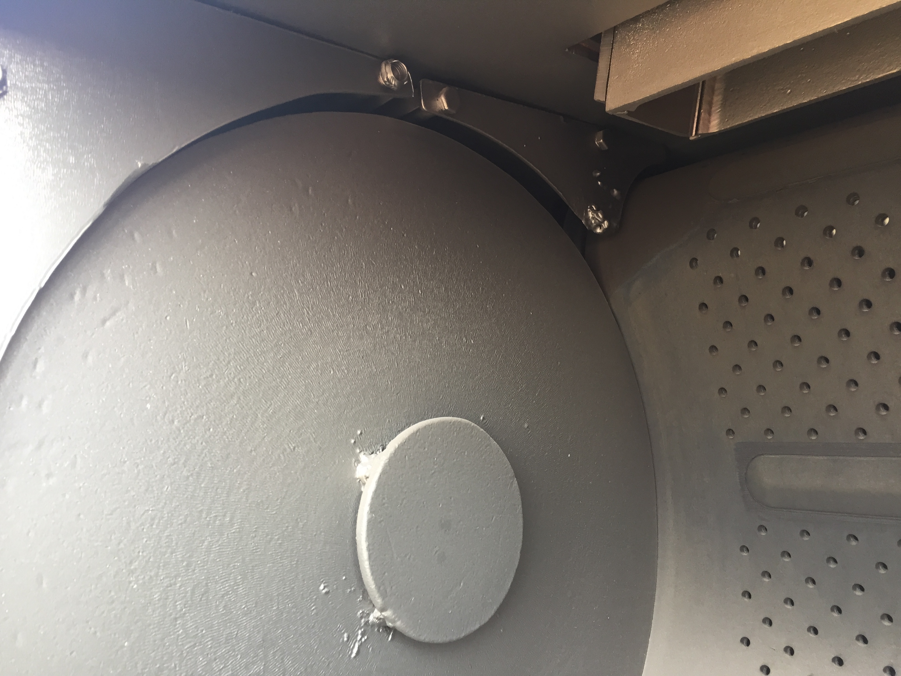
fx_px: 755
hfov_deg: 61.7
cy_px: 338
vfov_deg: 48.2
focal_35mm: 29
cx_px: 450
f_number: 2.2
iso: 32
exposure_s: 1/40
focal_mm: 4.15
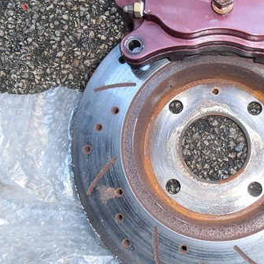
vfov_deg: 40.8
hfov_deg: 39.9
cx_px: 195
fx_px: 354
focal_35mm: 41
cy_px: 111
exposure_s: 1/30
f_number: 3
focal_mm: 4.2
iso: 125
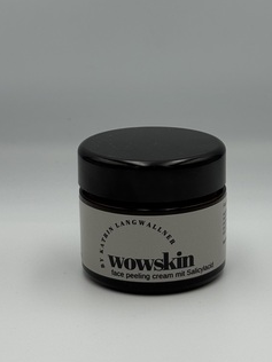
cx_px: 146
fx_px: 953
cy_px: 149
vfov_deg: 21.5
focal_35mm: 91
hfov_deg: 16.2
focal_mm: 6.76
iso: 64
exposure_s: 1/1458
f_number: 1.78
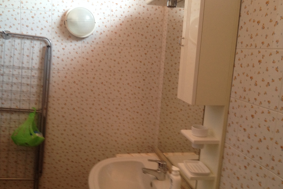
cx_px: 142
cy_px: 99
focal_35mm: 37
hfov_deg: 51.9
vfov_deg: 35.9
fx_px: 291
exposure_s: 1/20
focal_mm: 4.28
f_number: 2.4
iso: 160
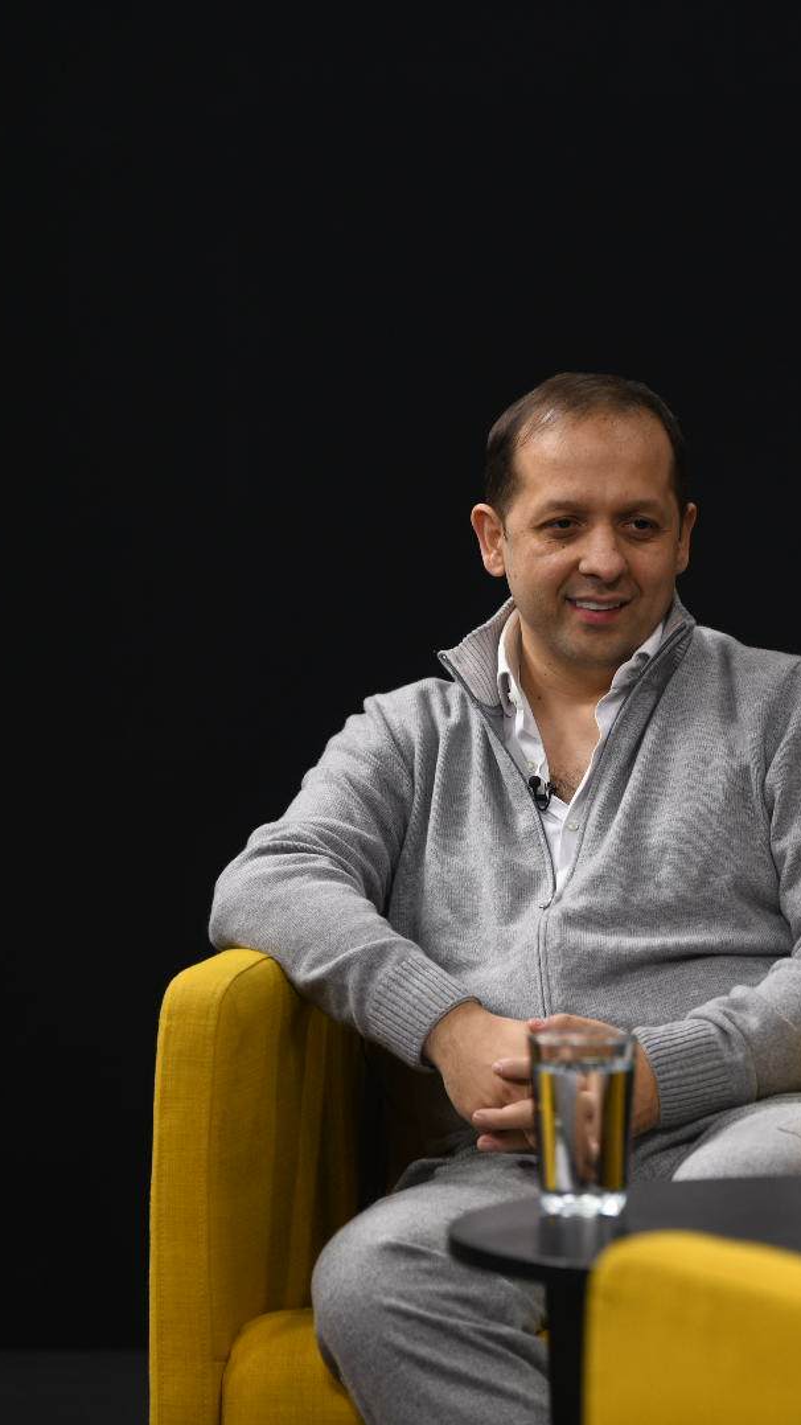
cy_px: 712
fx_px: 9217
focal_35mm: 244
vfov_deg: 8.8
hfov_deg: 5.0
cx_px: 843
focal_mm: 155
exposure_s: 1/160
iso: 320
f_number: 3.2
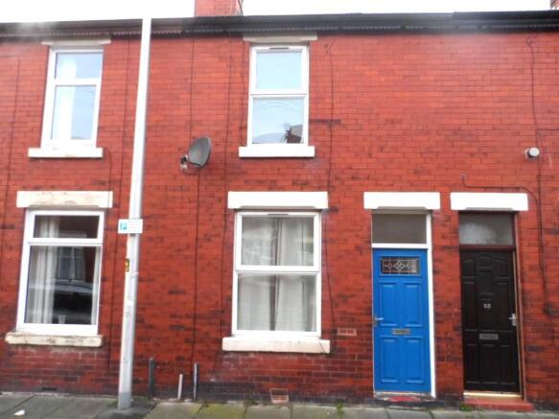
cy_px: 210
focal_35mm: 24
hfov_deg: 71.6
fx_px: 387
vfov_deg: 56.8
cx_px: 280
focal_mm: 4
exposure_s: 1/30
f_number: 3.2
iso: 100
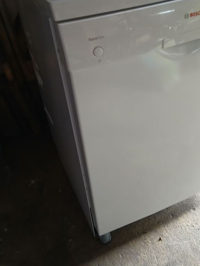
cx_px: 117
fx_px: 277
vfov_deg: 51.1
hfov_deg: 39.6
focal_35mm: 36
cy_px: 113
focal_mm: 3.98
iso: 400
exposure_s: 1/25
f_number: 1.8
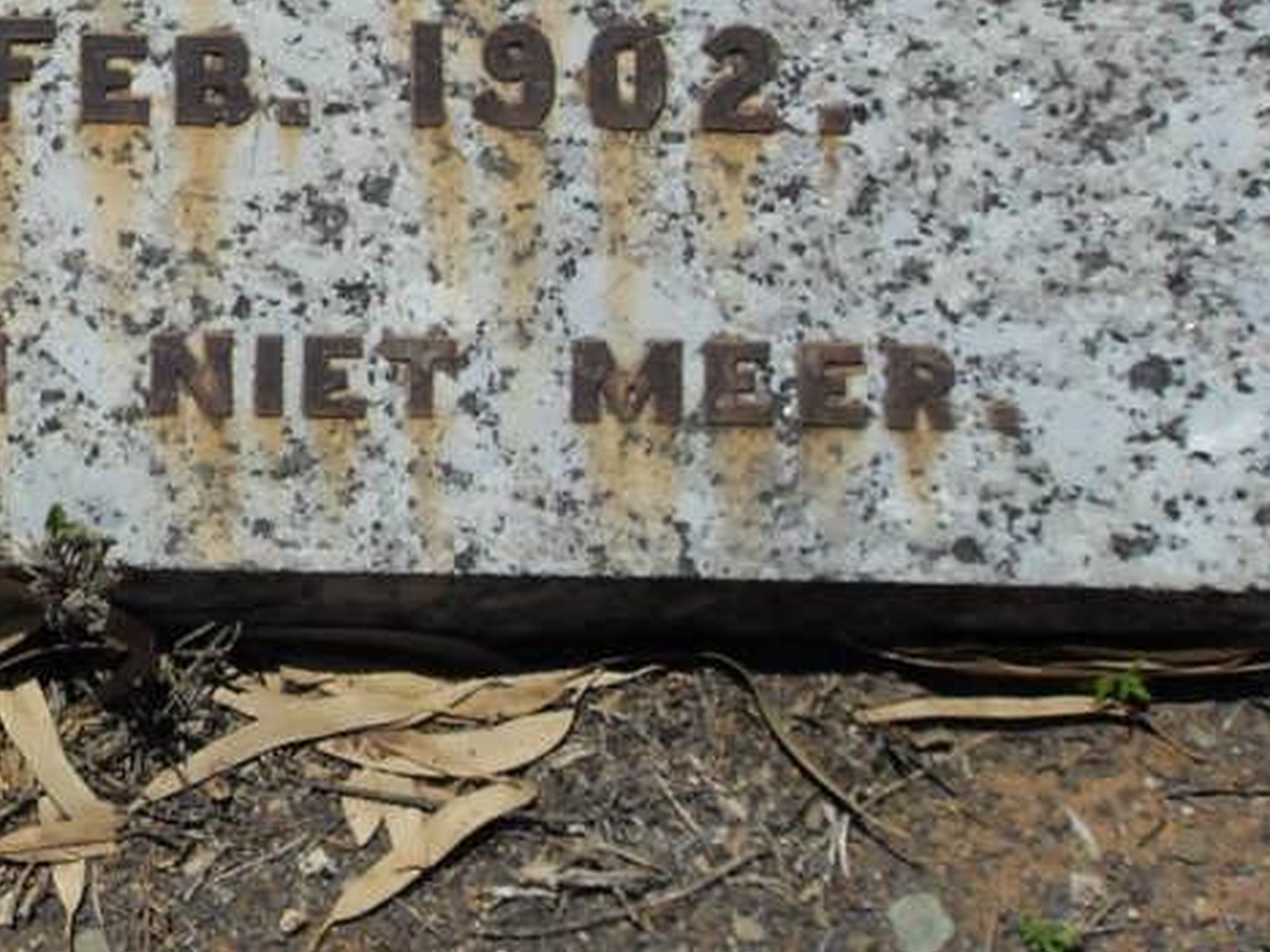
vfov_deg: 16.1
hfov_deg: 20.1
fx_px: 3301
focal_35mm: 90
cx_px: -351
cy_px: 0
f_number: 8.2
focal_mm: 6.3
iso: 80
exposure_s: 1/350
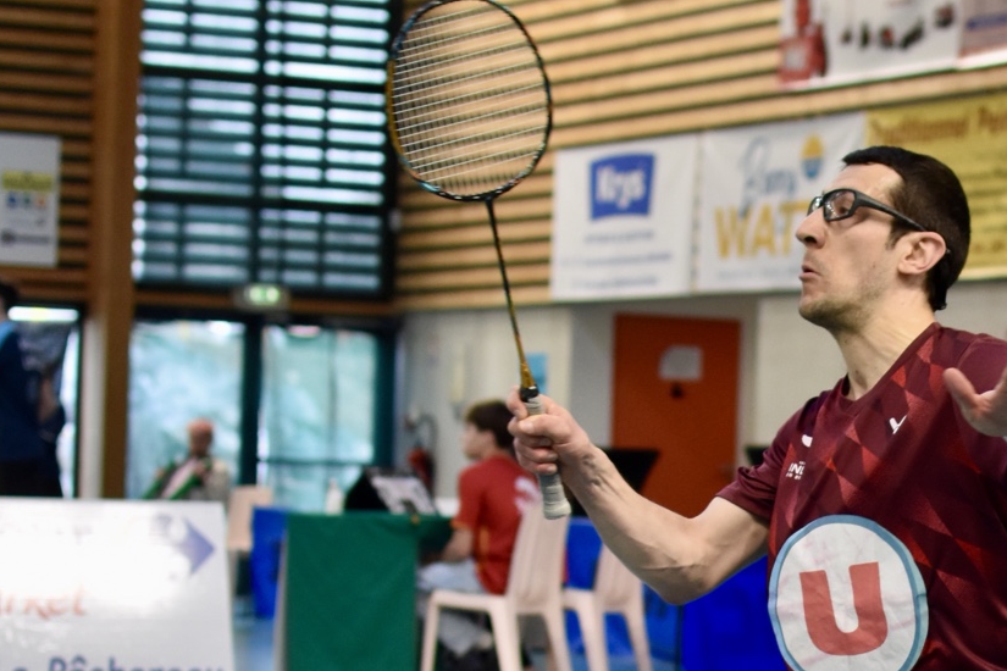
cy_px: 606
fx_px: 3558
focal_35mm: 127
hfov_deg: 15.9
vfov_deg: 10.7
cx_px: 895
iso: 800
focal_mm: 35
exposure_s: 1/640
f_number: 2.2
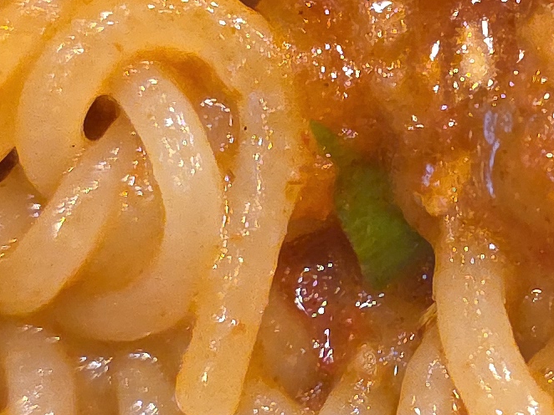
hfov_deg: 14.1
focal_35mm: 139
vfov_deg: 10.6
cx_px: 508
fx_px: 2224
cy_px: 115
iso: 320
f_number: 1.7
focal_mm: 6.3
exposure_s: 1/120
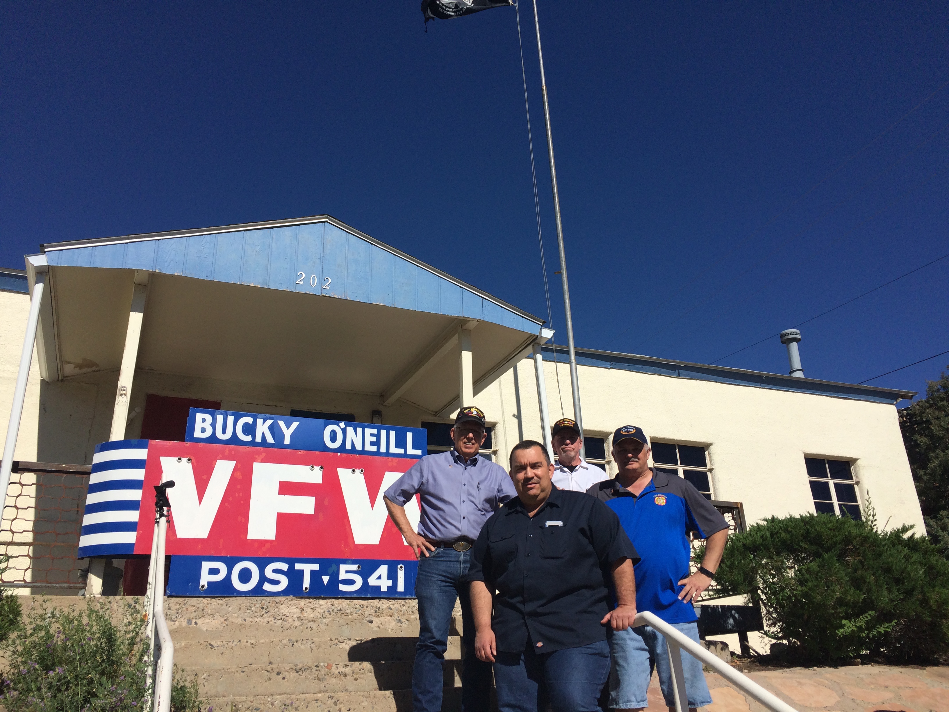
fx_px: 795
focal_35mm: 29
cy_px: 356
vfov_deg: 48.2
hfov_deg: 61.7
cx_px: 474
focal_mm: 4.15
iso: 32
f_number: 2.2
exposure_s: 1/4566
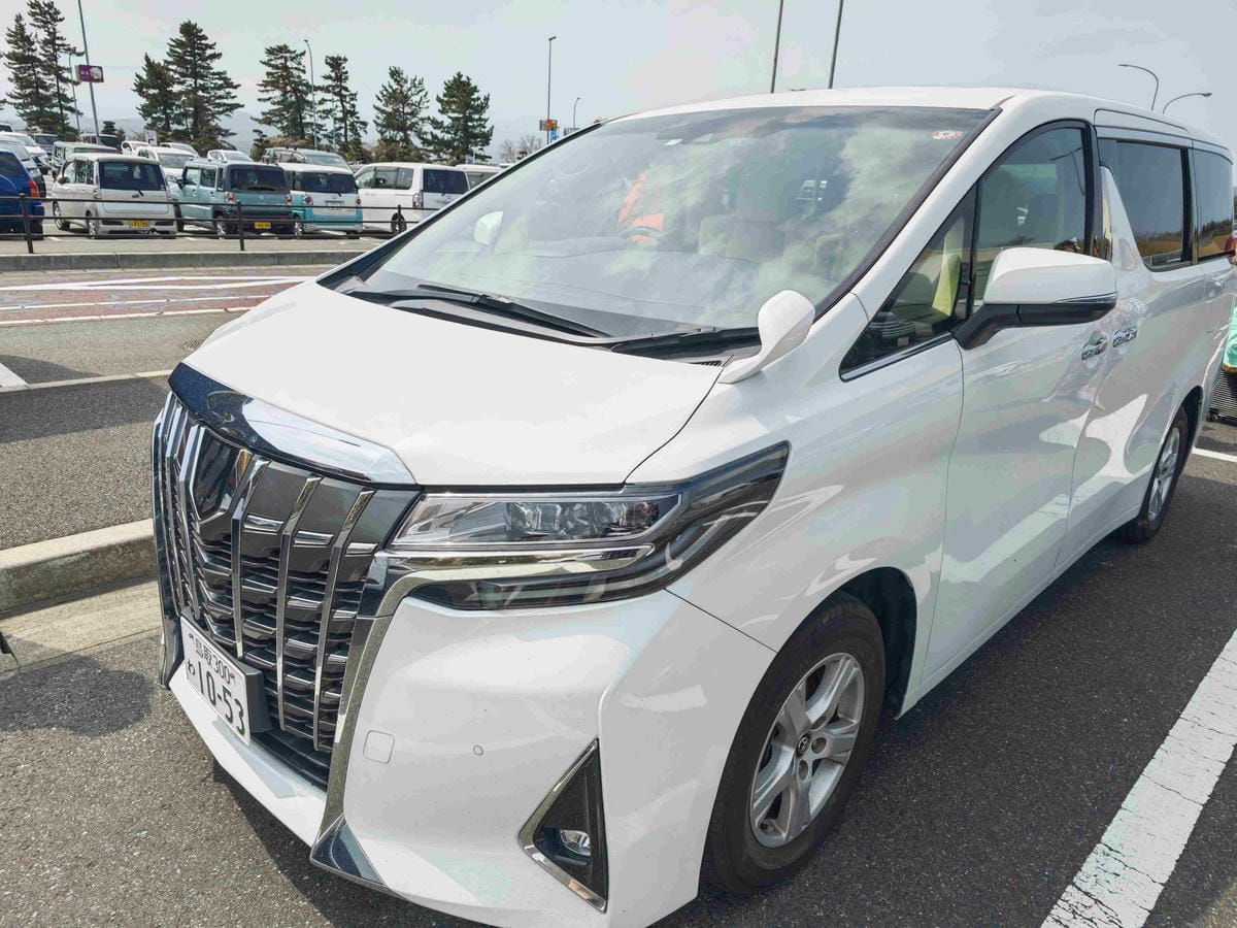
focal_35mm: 23
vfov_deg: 58.9
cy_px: 464
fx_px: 822
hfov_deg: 73.9
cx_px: 618
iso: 50
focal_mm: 8.72
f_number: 2.8
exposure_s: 1/638
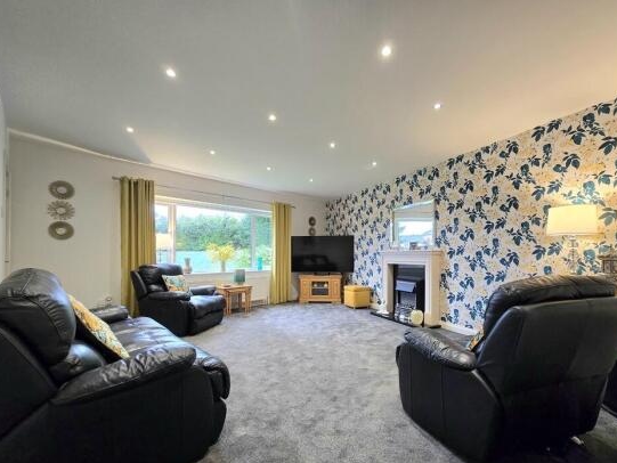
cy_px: 248
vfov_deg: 85.6
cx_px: 326
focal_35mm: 14
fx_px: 250
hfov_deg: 101.9
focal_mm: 2.2
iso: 160
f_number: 2.2
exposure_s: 1/50.3
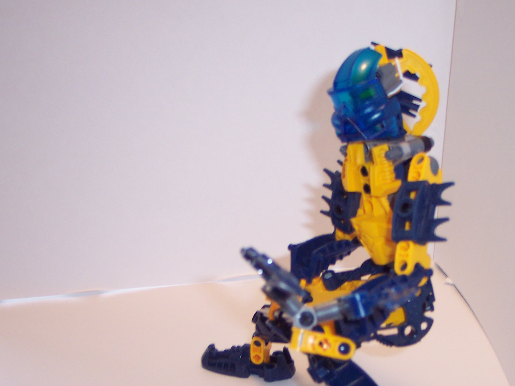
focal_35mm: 54
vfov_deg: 26.9
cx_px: 338
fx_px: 803
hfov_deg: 35.3
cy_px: 235
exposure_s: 1/45
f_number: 2.8
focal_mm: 8
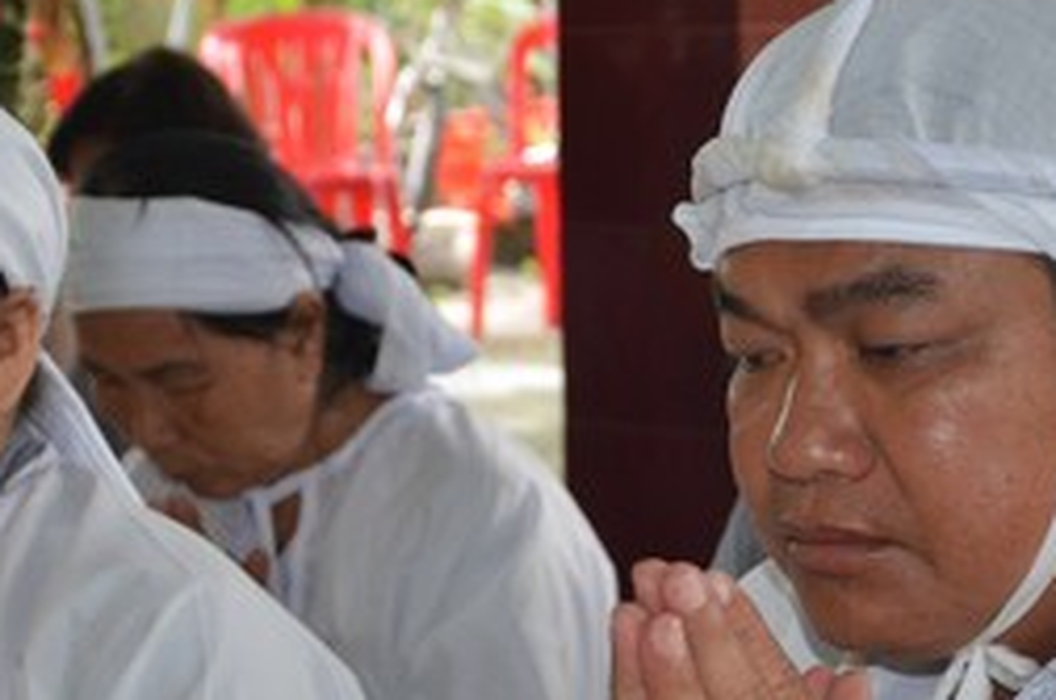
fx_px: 3961
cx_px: 654
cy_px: 539
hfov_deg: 15.2
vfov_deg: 10.1
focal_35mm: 135
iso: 640
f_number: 4.5
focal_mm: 35
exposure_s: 1/160
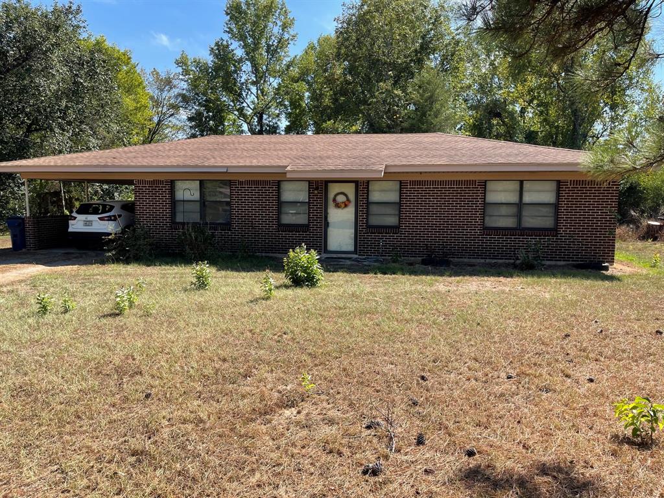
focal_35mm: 26
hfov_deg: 67.3
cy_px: 249
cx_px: 332
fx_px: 499
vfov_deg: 53.1
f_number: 1.6
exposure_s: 1/1309
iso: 32
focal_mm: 5.1
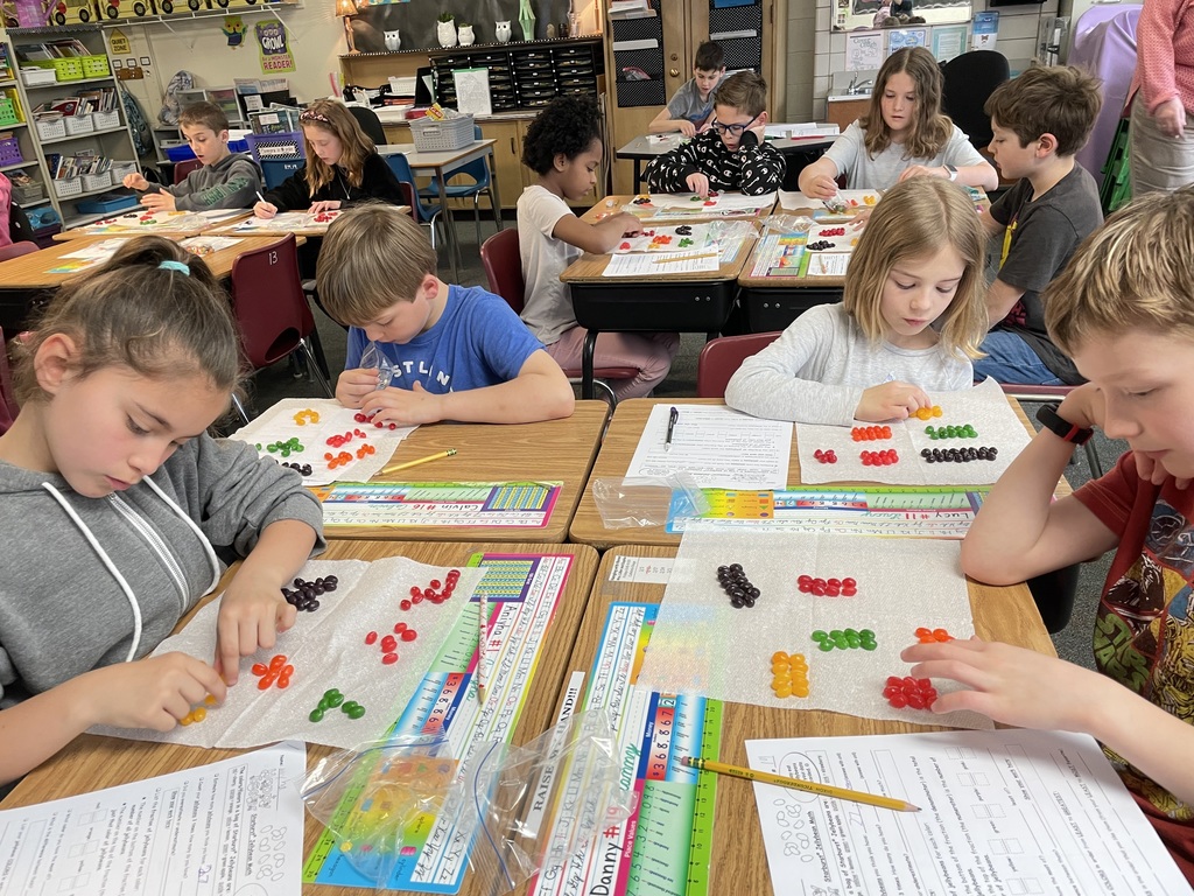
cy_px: 448
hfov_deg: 67.3
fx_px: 897
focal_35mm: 26
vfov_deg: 53.1
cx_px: 597
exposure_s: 1/60
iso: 80
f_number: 1.6
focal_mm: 4.2
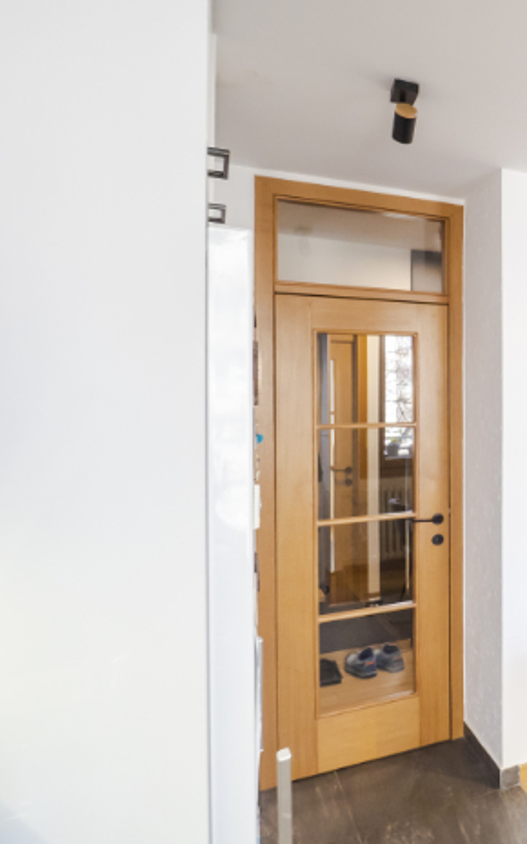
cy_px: 400
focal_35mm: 32
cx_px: 771
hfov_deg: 28.0
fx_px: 735
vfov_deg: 59.6
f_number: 4
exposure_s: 1/40
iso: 400
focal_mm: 7
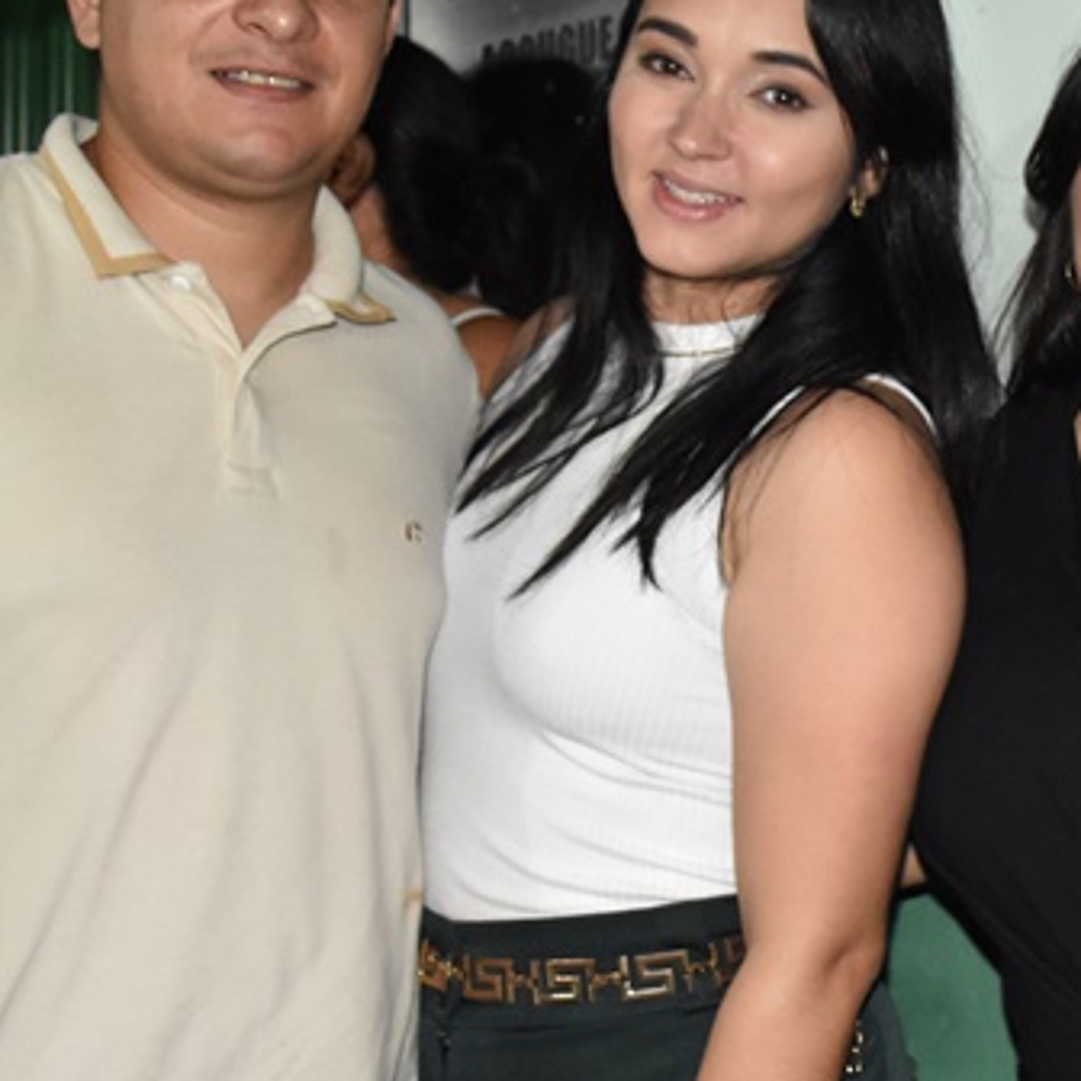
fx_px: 2685
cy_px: 417
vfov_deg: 22.7
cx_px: 1046
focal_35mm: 76
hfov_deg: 22.0
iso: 2500
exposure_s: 1/100
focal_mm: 20
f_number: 4.5
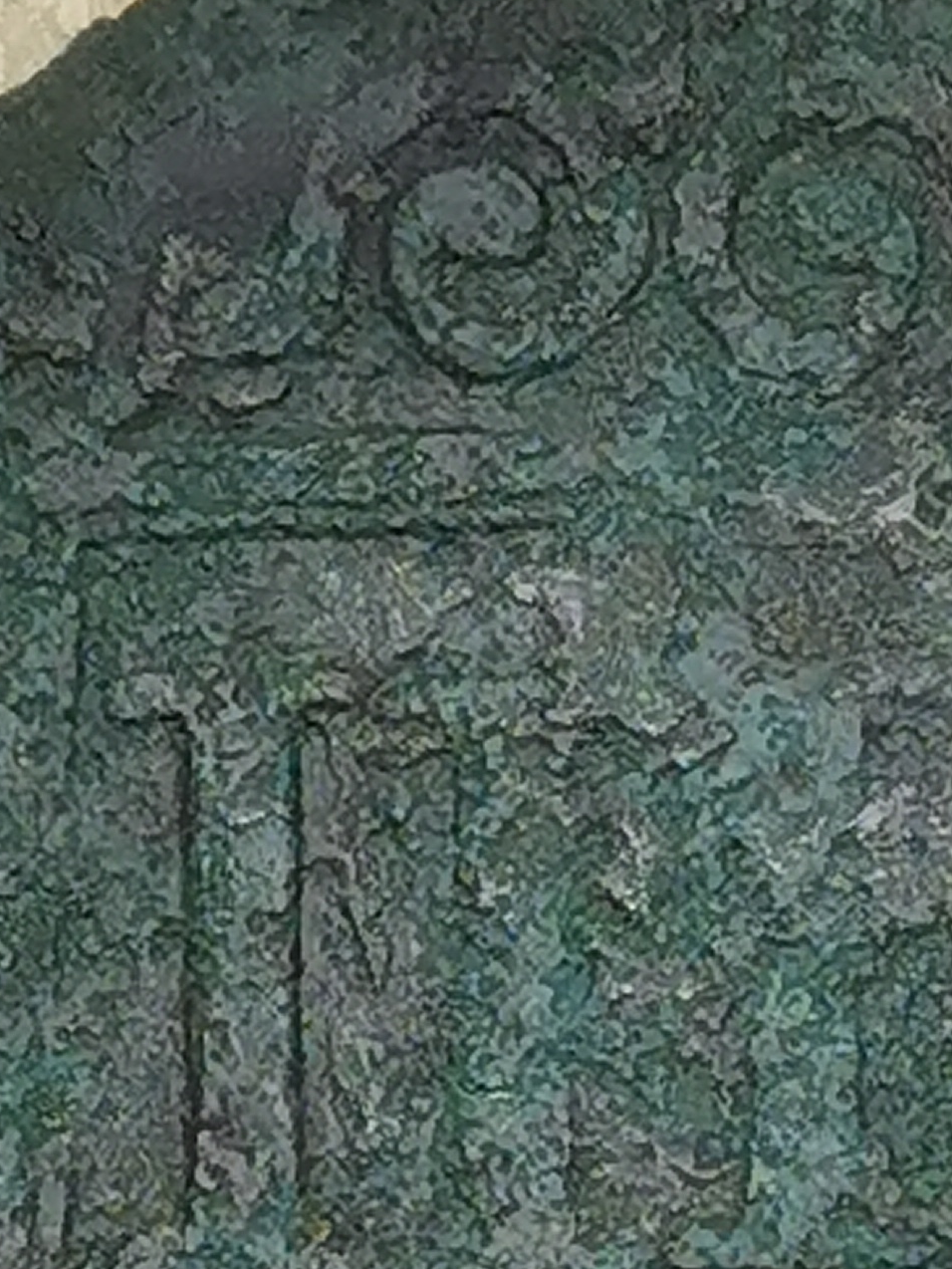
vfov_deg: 4.3
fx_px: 16789
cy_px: 1154
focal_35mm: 458
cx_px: 663
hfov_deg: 3.2
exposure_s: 1/135
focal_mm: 5.58
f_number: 1.8
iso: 50
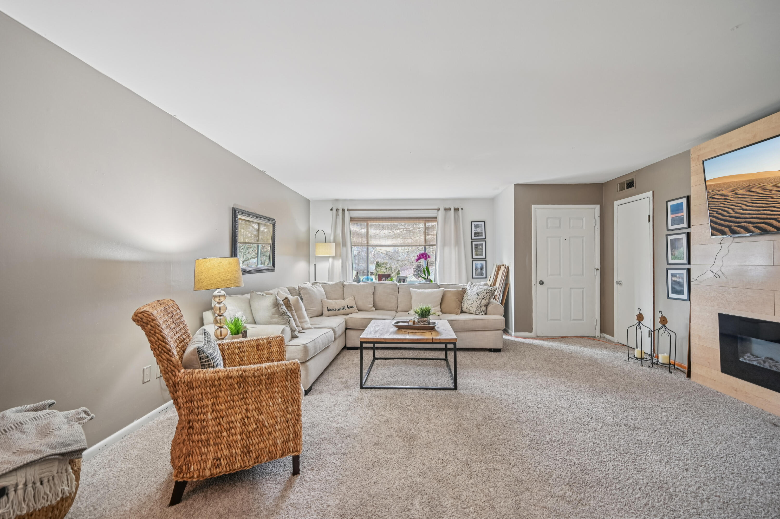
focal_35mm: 14
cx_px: 390
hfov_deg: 104.3
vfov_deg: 81.1
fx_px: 303
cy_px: 260
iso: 400
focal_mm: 14
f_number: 4
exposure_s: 1/15
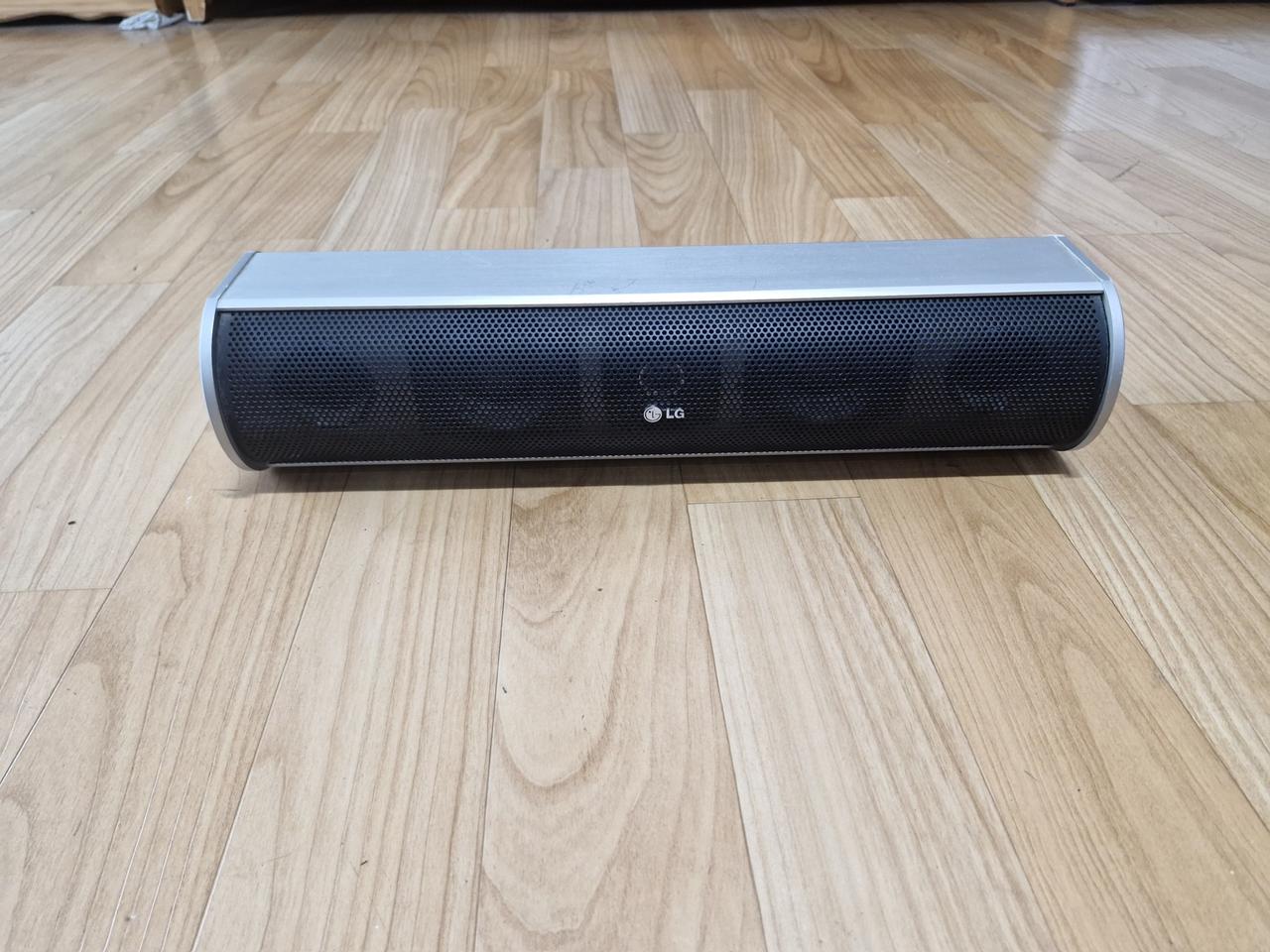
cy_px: 476
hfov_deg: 73.9
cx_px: 635
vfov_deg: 58.9
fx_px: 844
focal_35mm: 23
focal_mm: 5.54
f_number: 1.8
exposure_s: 1/120
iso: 125
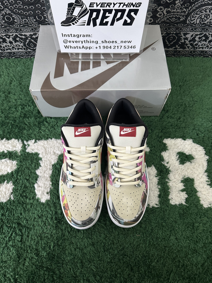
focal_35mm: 24
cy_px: 142
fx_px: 196
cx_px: 106
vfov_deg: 71.6
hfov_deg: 56.8
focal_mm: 6.86
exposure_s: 1/50
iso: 200
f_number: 1.78
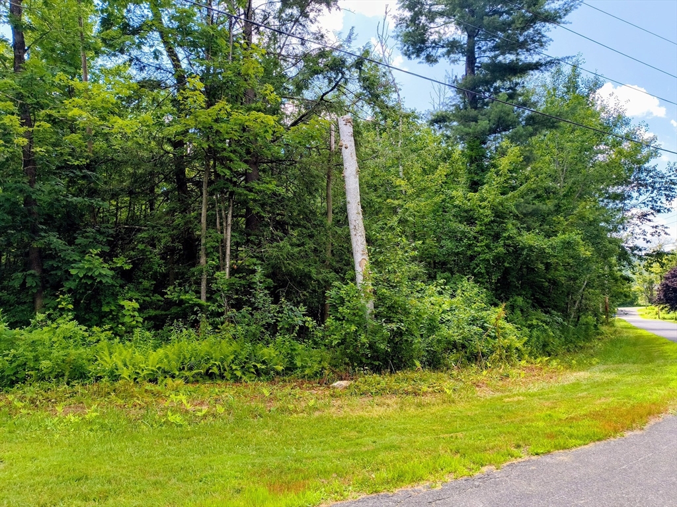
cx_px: 338
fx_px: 489
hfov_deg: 69.4
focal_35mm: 25
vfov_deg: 54.9
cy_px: 254
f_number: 1.7
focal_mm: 4.68
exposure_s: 1/826
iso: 100
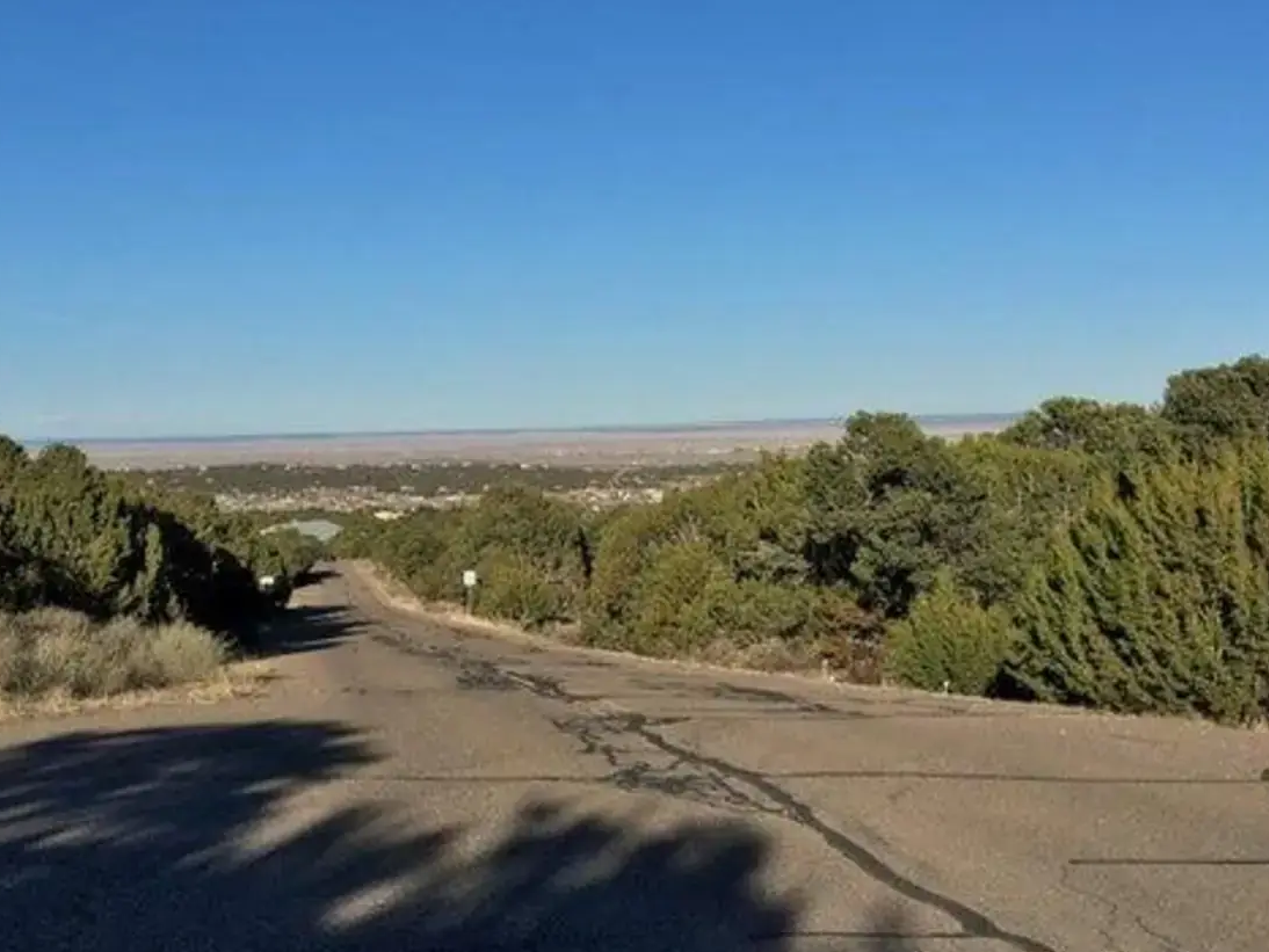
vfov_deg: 27.5
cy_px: 369
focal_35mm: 53
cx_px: 530
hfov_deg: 36.1
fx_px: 1943
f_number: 2.2
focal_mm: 4.15
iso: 25
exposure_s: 1/2137
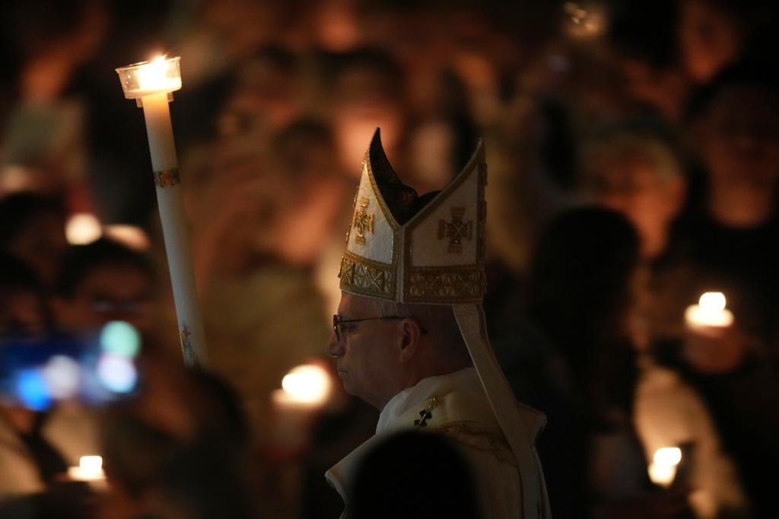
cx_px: 390
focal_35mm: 400
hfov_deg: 5.2
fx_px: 8652
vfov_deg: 3.4
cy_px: 260
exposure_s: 1/25
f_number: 2.8
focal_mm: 400
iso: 6400
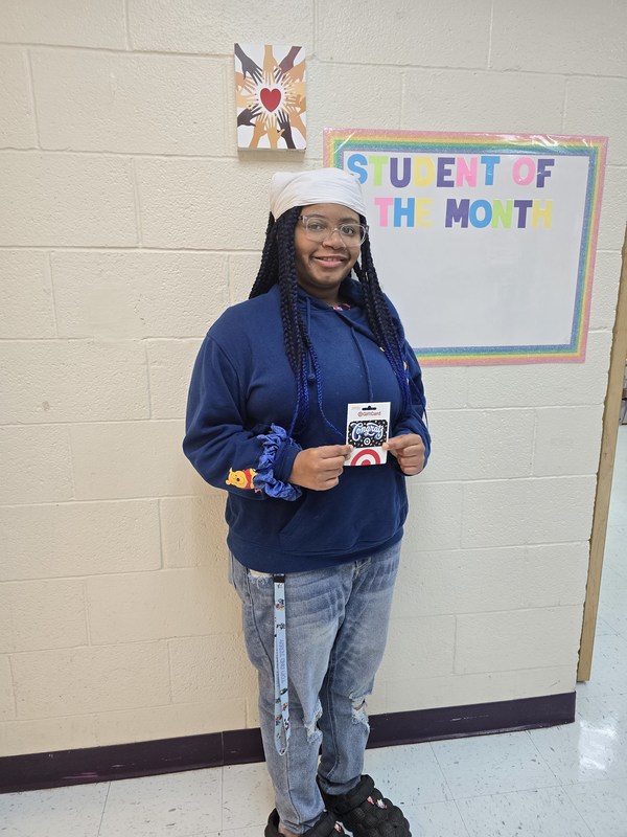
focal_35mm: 23
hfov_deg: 58.9
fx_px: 555
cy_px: 418
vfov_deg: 73.9
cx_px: 314
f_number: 1.7
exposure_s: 1/120
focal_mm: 6.3
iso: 200
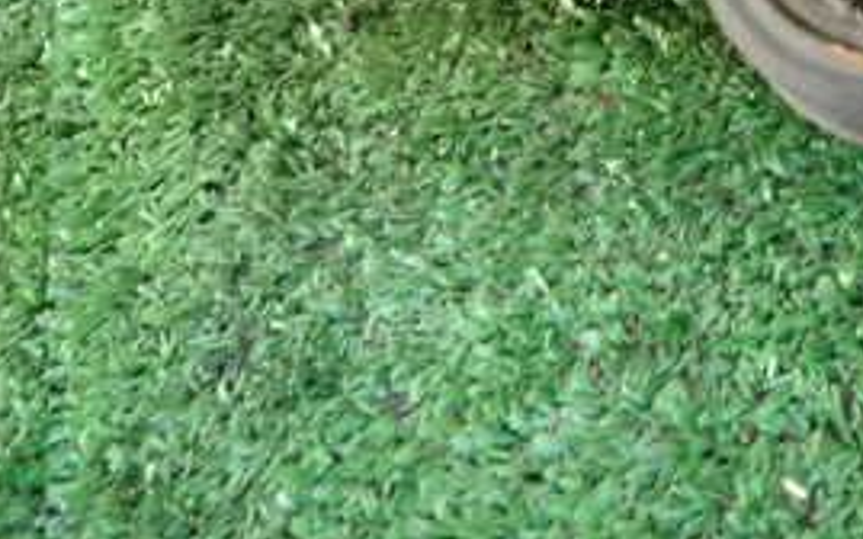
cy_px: -67
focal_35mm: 59
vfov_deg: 20.8
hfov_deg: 33.6
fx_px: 1387
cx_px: 690
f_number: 2
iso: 250
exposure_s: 1/30
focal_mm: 4.5
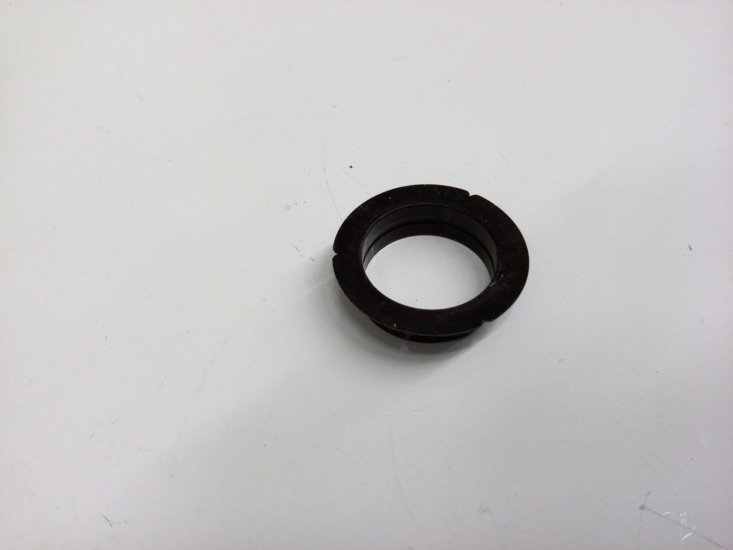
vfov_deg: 44.2
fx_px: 678
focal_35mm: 32
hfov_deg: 56.8
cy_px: 275
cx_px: 366
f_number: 2.4
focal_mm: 3.4
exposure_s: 1/17
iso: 160
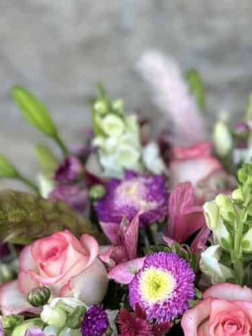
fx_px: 767
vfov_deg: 24.7
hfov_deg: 18.5
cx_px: 188
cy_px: 130
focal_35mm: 79
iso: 50
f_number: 1.5
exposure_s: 1/497
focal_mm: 5.7
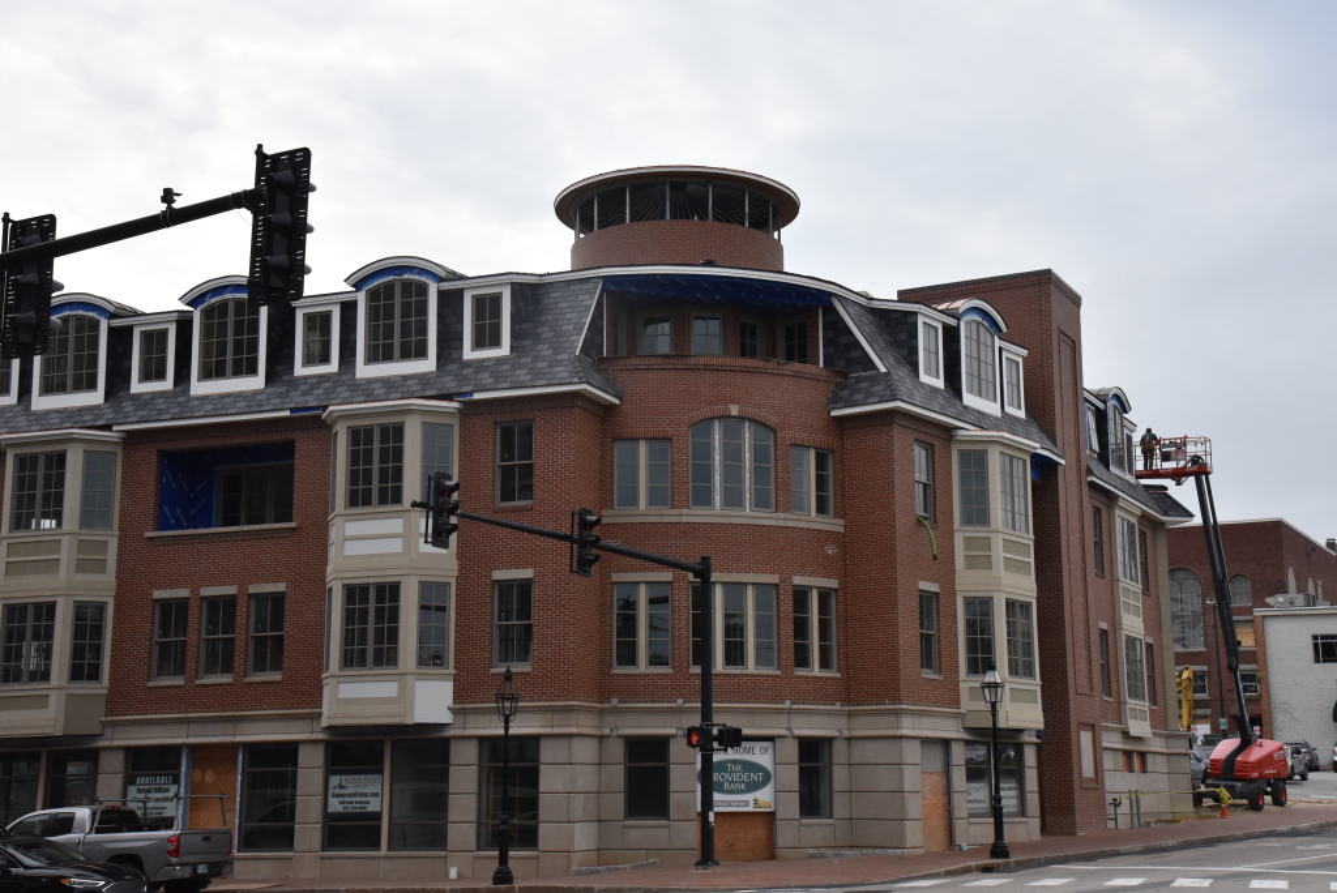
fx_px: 1784
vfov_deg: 28.1
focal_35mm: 48
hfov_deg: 41.1
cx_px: 668
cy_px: 446
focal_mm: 48
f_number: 11
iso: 2500
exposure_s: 1/2500
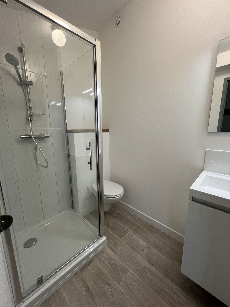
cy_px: 154
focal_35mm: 13
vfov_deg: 106.2
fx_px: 115
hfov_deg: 89.9
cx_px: 115
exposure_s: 1/100
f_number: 1.8
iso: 200
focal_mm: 1.57
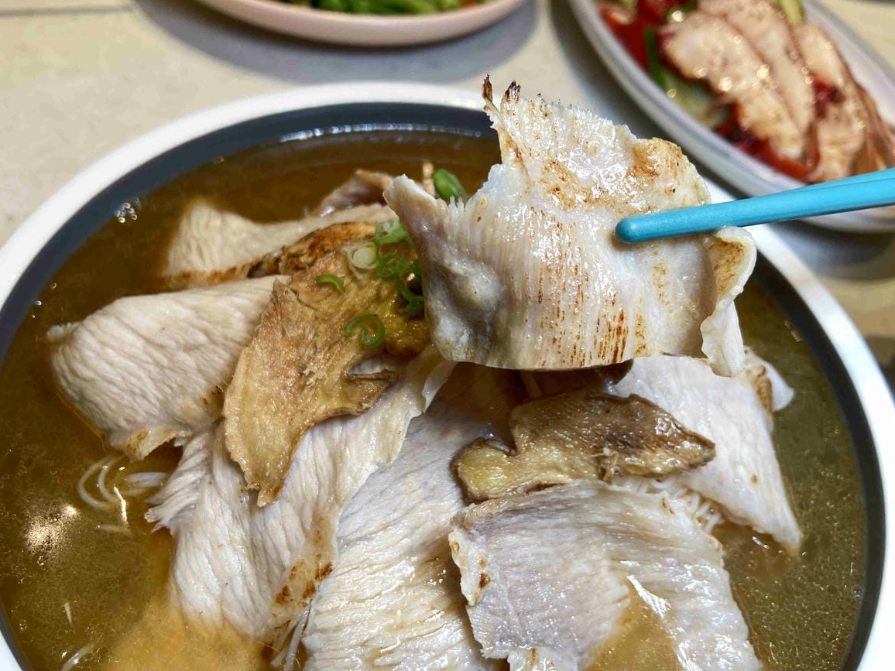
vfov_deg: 51.3
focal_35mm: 27
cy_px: 327
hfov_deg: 65.3
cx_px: 461
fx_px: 698
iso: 32
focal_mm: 4.25
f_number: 1.8
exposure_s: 1/124
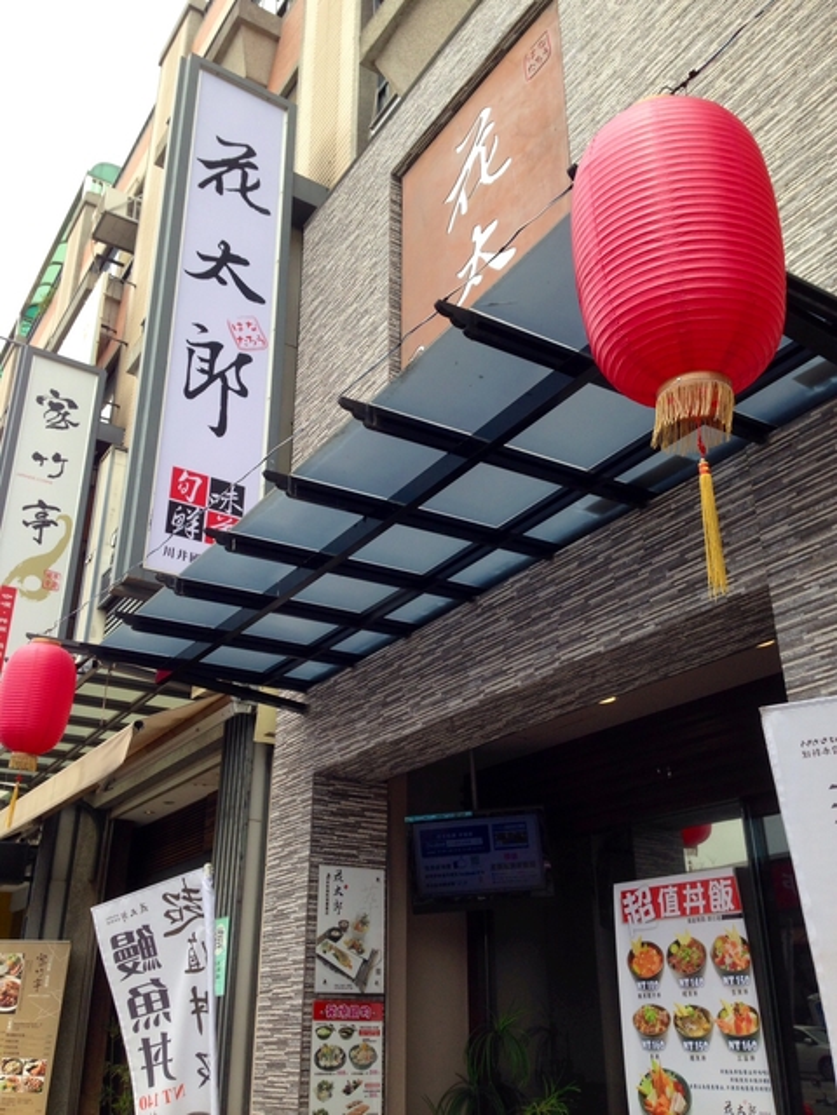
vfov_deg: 55.4
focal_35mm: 33
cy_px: 558
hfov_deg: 42.9
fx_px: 1064
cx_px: 418
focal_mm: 4.12
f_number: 2.4
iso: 50
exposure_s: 1/723
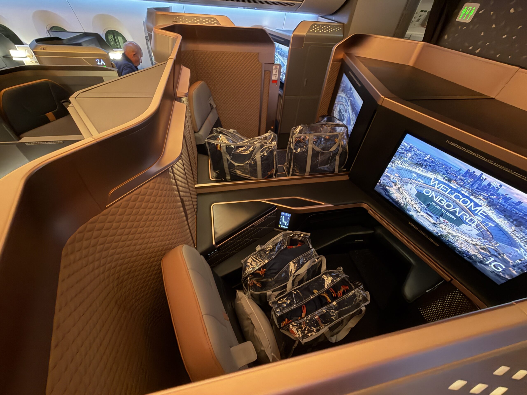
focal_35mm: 14
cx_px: 264
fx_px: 213
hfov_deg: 102.1
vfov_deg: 85.7
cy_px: 198
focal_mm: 2.22
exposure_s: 1/19
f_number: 2.2
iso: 800
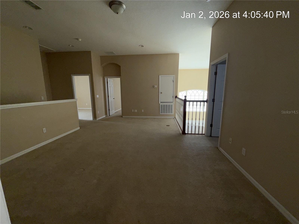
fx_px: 121
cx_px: 150
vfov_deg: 85.7
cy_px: 112
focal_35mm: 14
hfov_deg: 102.1
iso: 25
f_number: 2.2
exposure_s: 1/122
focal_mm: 2.22
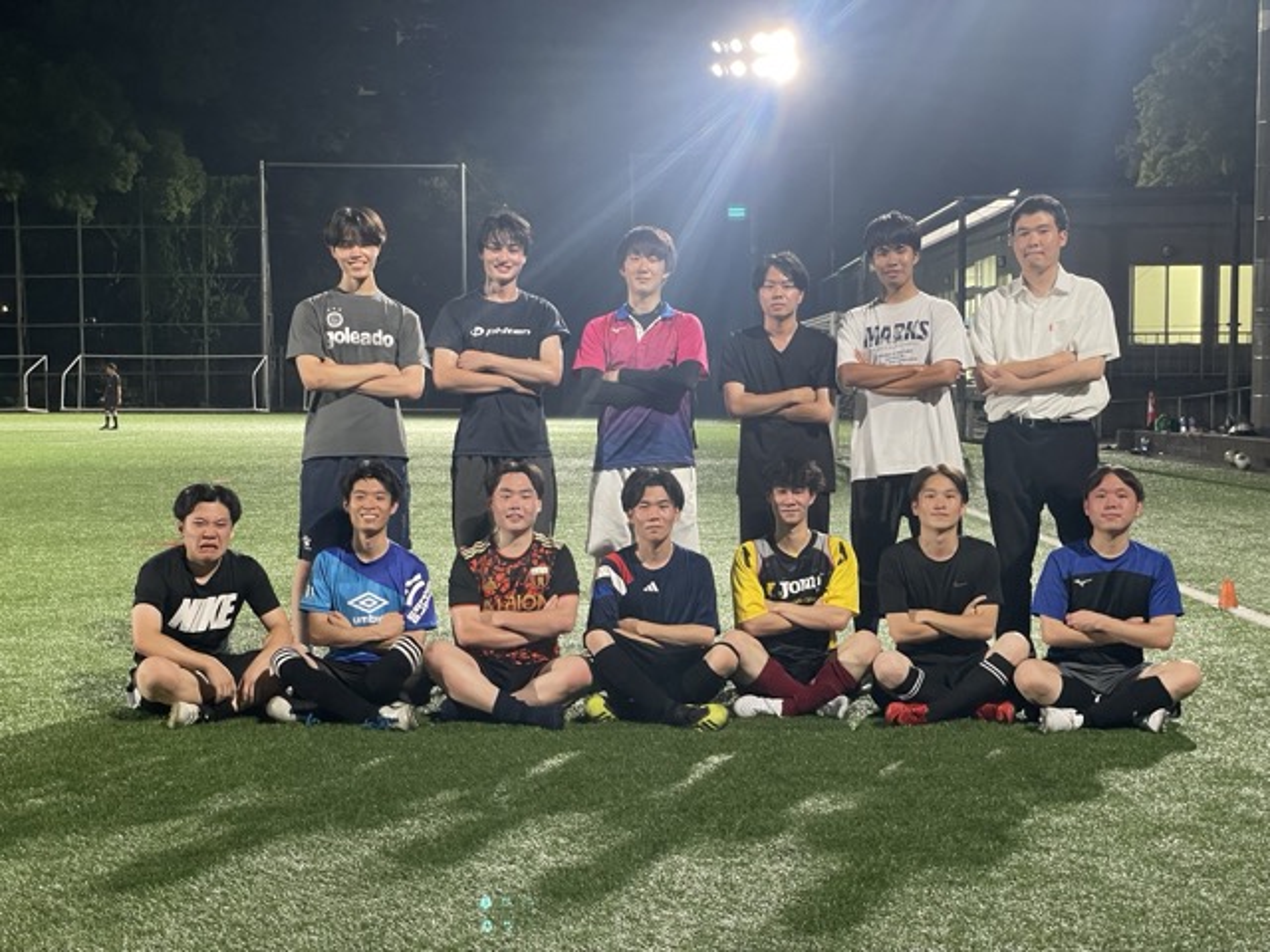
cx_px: 635
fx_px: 1908
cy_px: 476
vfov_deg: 28.0
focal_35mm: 52
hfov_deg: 36.8
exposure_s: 1/50
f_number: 2
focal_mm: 6
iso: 250
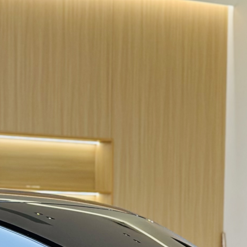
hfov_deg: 9.4
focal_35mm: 184
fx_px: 1485
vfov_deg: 9.2
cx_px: -32
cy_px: 401
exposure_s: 1/100
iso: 80
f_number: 1.78
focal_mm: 6.86
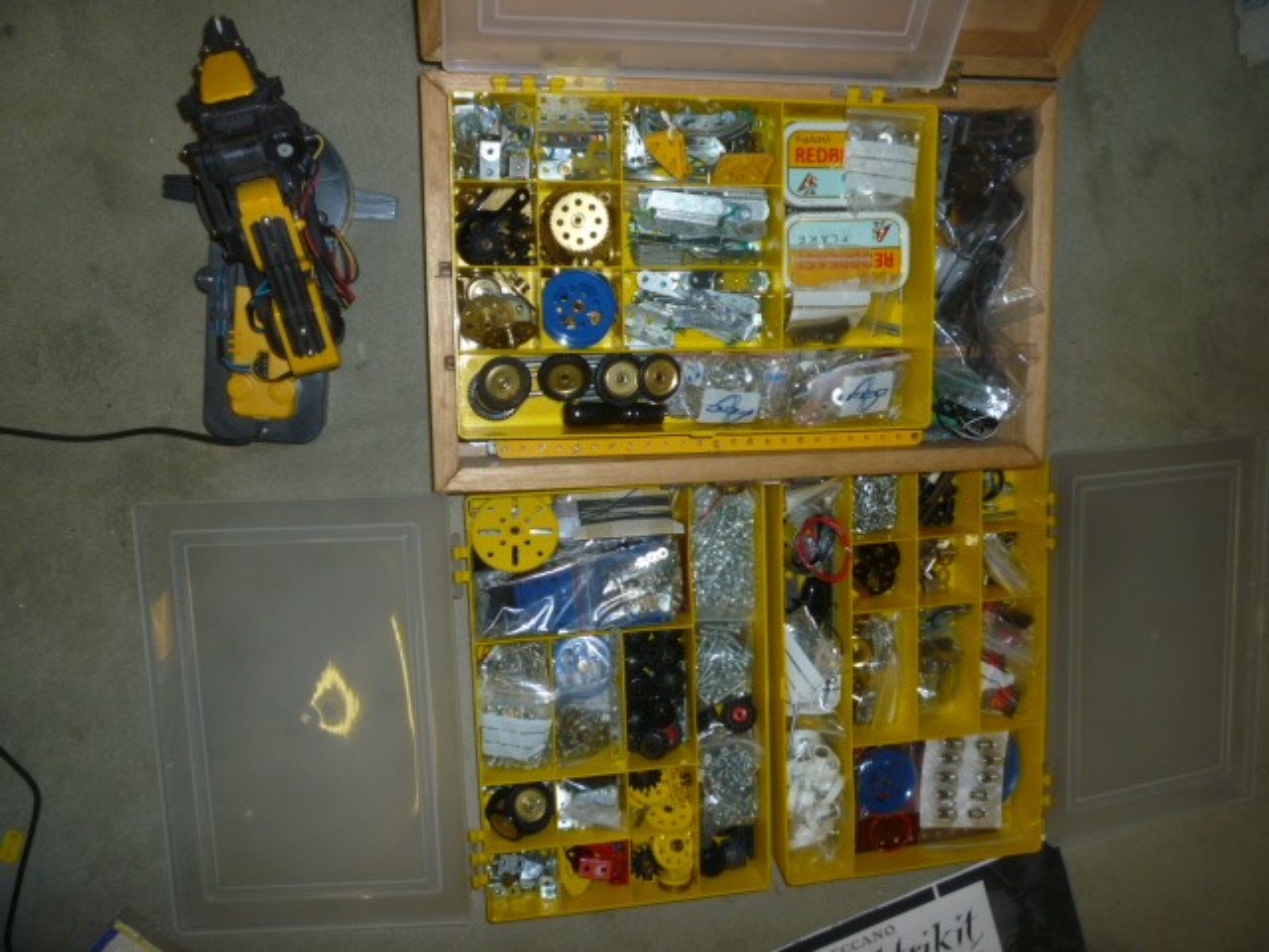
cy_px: 476
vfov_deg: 48.2
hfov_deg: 61.7
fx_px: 1063
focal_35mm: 29
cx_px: 634
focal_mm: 5.2
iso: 100
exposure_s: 1/30
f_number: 3.3
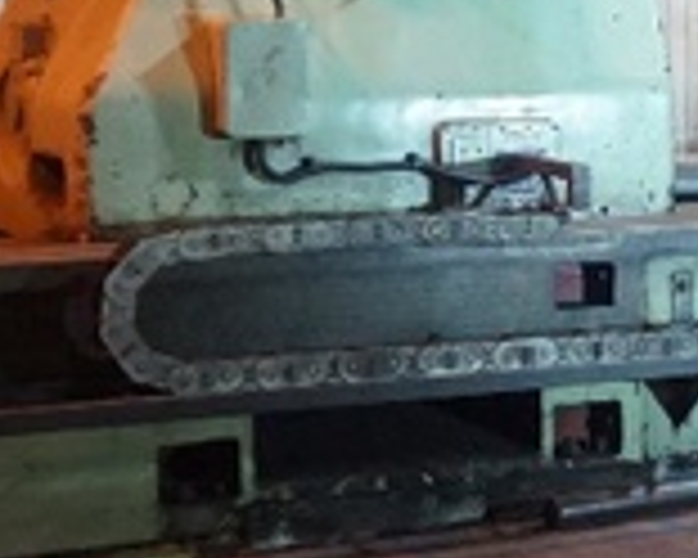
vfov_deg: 13.8
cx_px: 959
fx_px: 2297
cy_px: 184
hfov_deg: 16.2
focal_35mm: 111
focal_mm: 17
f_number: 3.5
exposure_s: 1/125
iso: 3200
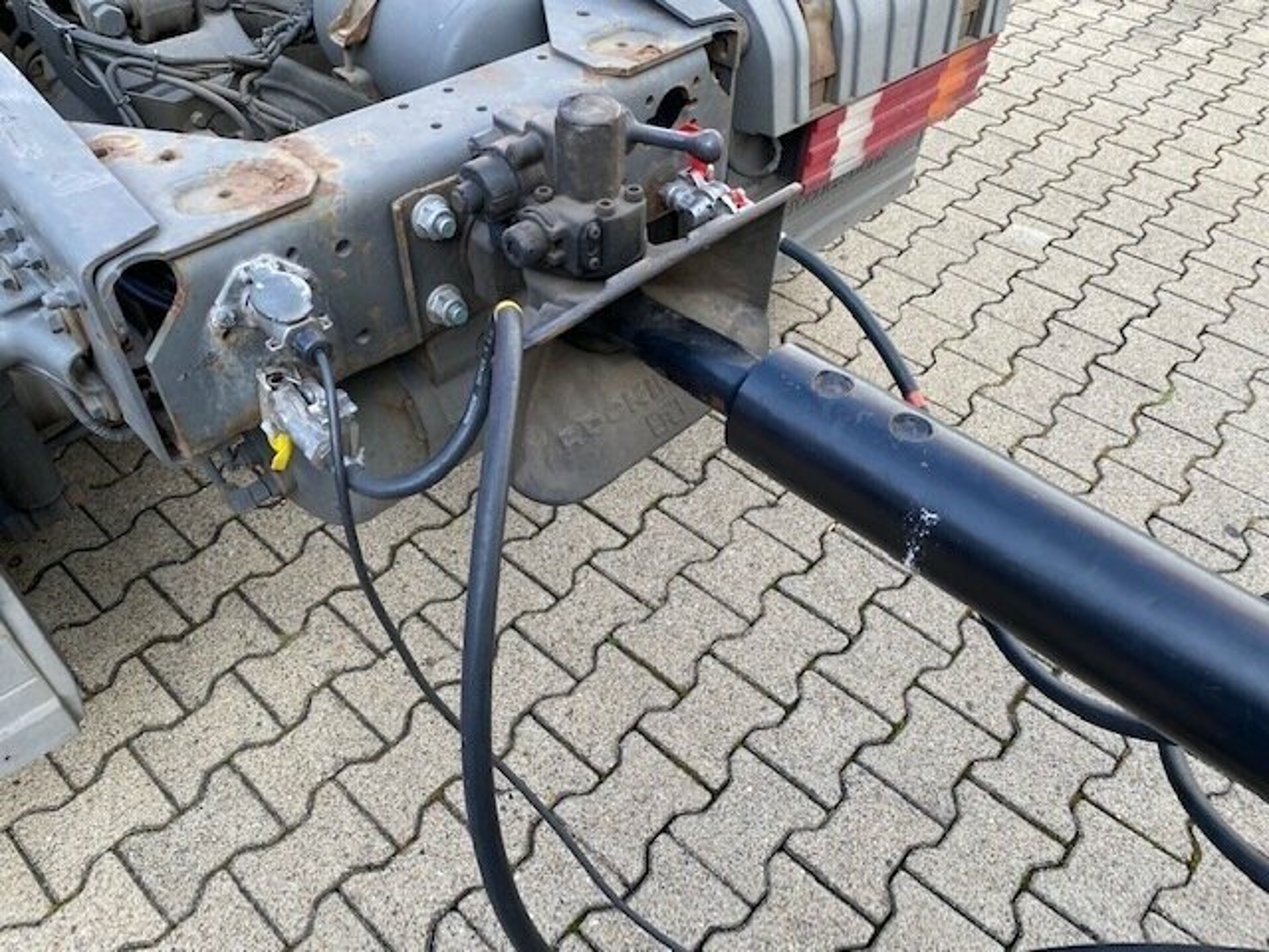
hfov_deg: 67.3
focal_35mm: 26
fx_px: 953
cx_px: 634
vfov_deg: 53.1
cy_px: 476
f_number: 1.8
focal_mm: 4.25
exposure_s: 1/379
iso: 32
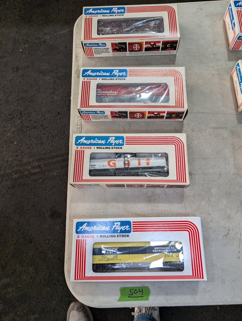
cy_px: 160
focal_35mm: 24
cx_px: 121
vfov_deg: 71.5
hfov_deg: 57.0
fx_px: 223
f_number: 1.68
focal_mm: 6.9
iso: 61
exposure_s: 1/60
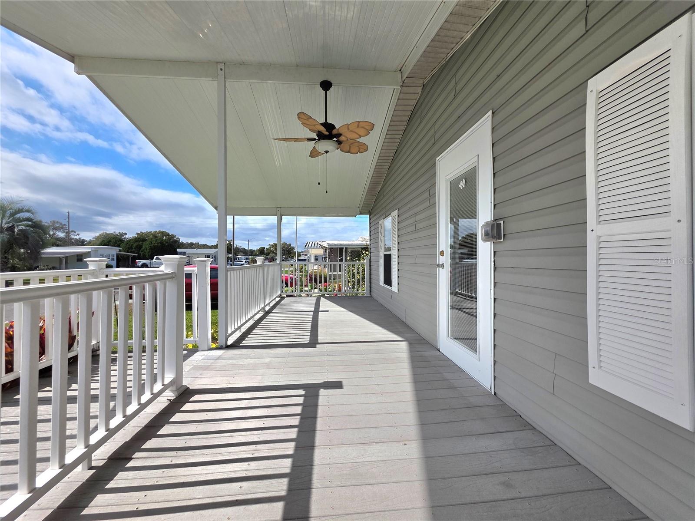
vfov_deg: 89.9
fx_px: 261
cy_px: 260
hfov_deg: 106.2
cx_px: 348
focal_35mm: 13
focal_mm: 2.2
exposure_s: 1/3333
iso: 40
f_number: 1.9
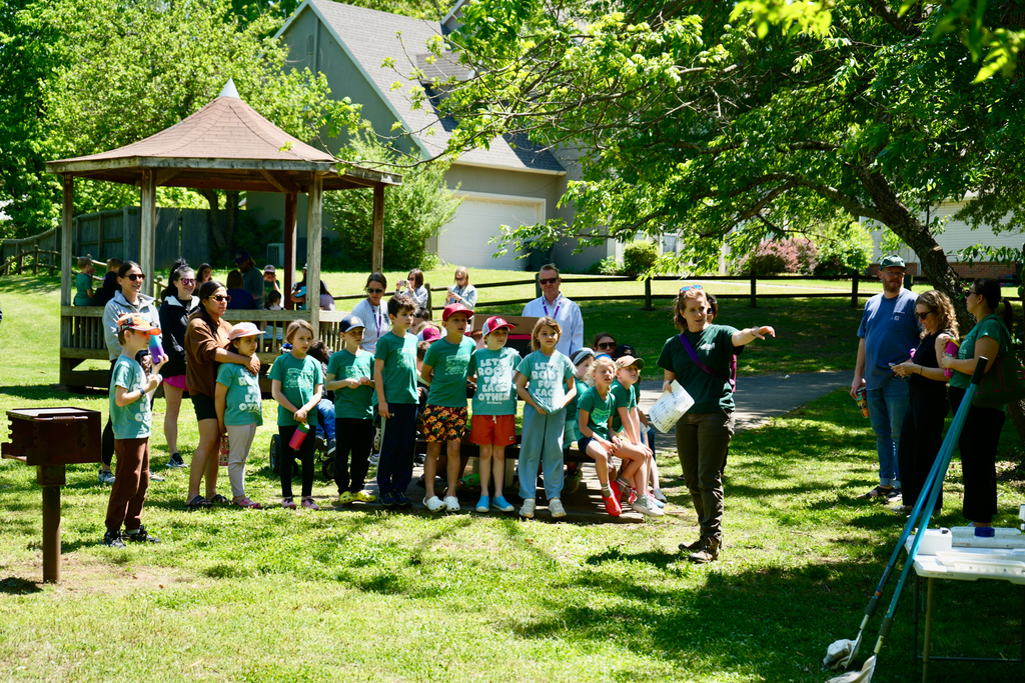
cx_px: 512
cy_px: 342
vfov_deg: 19.5
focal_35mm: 70
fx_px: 1993
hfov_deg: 28.8
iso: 100
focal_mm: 70
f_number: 6.3
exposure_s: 1/160
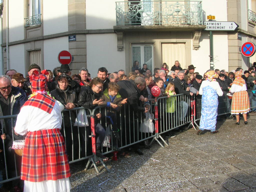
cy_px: 96
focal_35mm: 35
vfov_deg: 40.7
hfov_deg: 52.6
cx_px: 128
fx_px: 259
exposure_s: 1/135
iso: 50
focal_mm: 5.8
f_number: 5.6
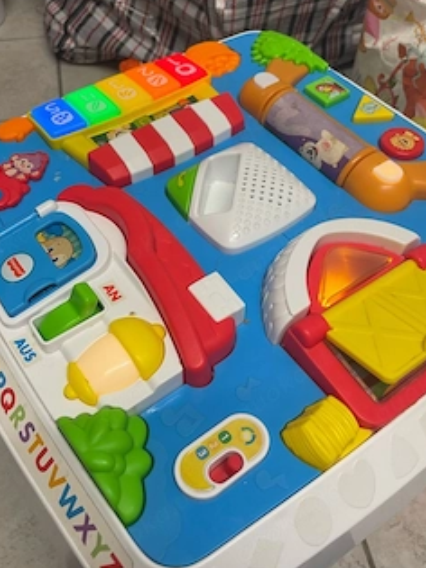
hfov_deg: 42.9
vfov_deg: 55.3
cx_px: 190
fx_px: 542
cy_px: 261
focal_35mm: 33
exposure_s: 1/50
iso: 64
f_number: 1.6
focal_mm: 4.2
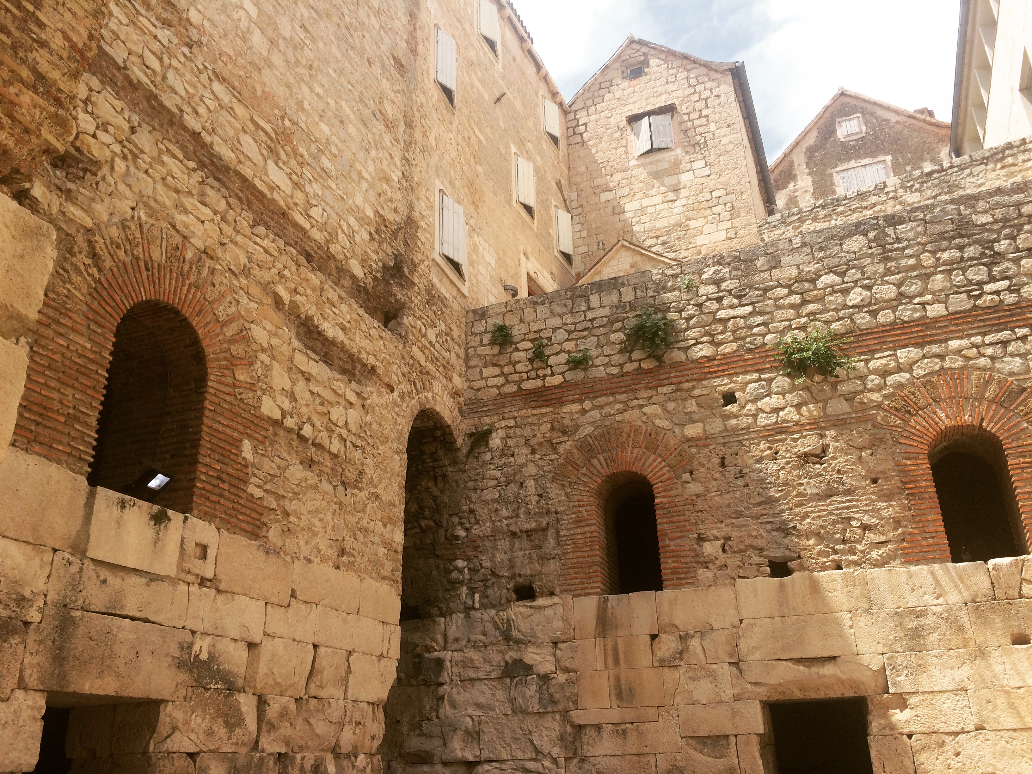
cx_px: 516
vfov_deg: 48.2
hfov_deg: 61.7
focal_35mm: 29
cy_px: 387
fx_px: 865
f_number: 2.2
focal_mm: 4.15
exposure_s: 1/1466
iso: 32
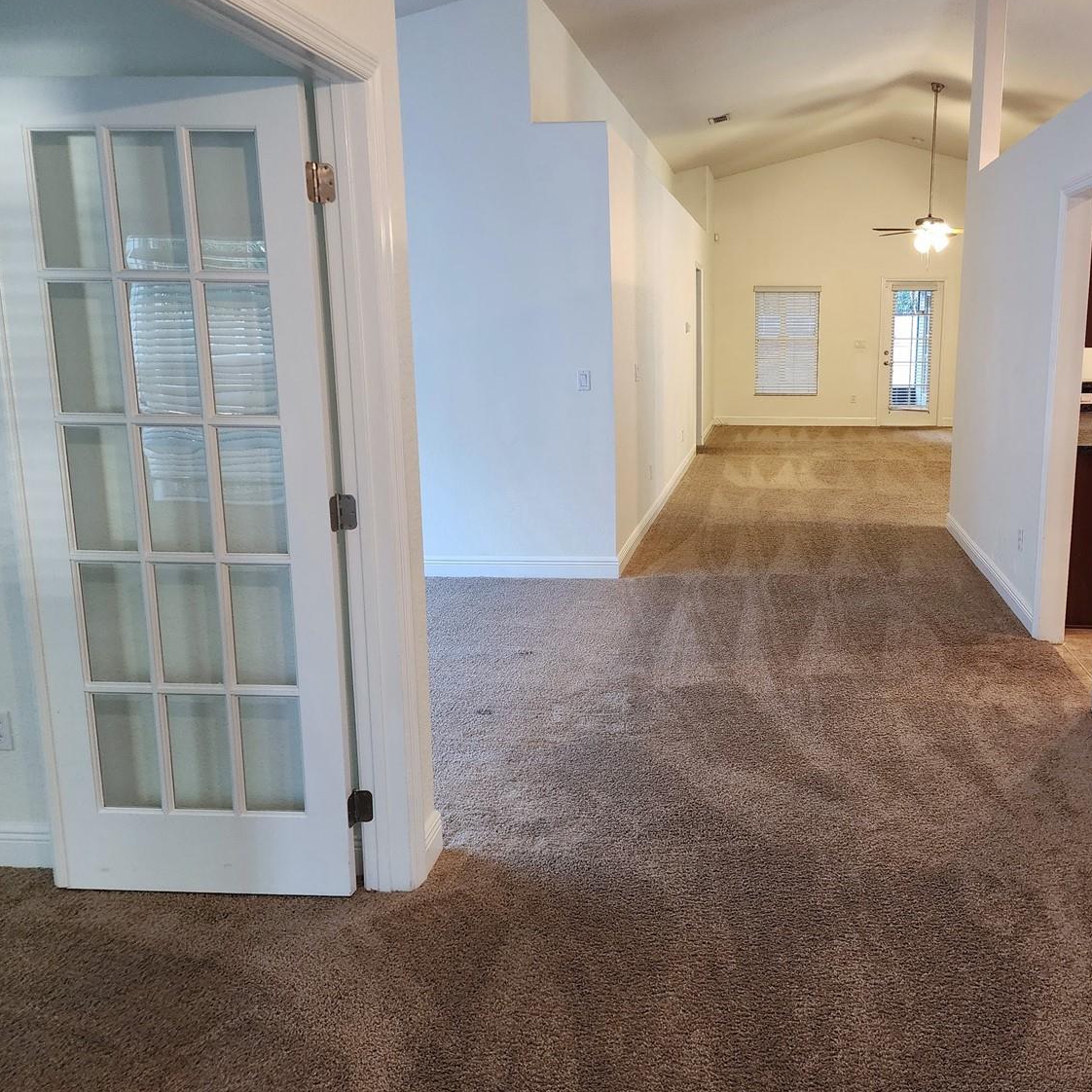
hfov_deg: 54.3
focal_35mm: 29
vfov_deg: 55.6
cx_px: 746
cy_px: 511
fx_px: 1035
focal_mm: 6.4
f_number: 1.8
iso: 640
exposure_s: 1/60
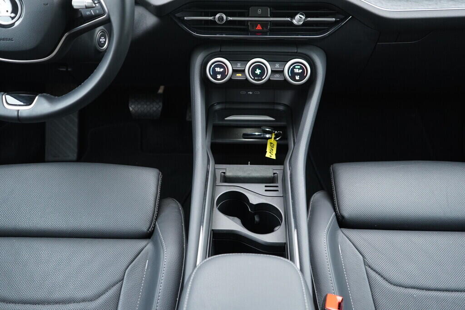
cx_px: 232
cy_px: 155
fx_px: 465
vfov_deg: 36.9
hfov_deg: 53.1
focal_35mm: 36
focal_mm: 24
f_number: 2.8
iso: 640
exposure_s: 1/40
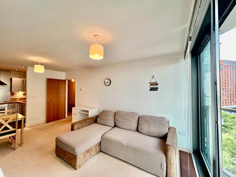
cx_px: 118
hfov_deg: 106.2
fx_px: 89
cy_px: 88
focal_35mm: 13
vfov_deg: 89.9
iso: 100
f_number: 1.8
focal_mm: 1.57
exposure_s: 1/100
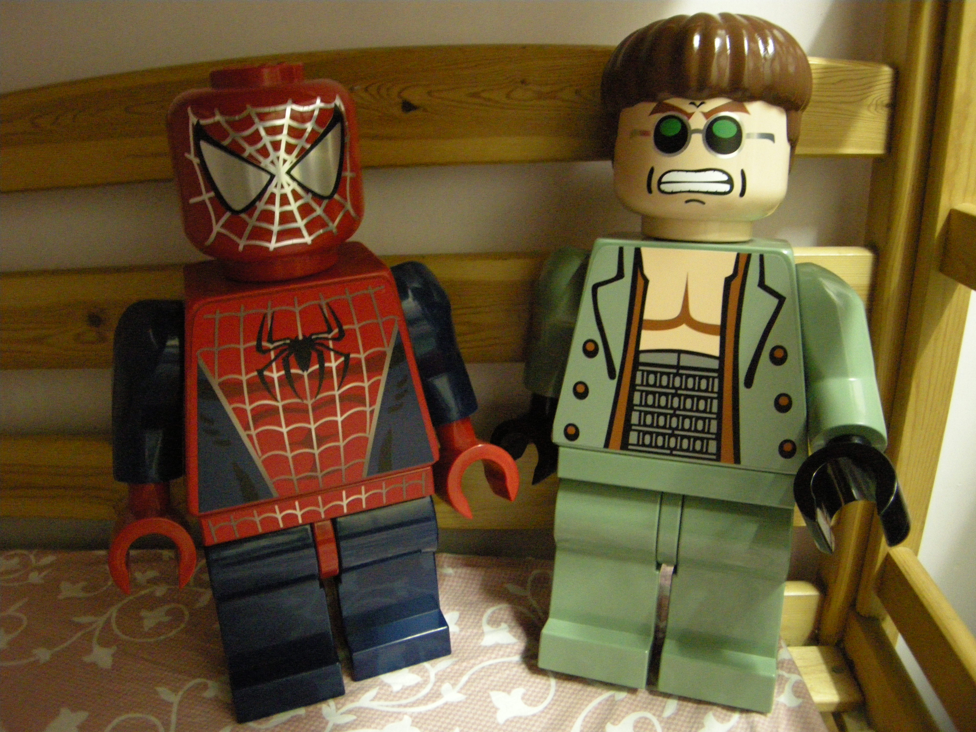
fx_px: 1128
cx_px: 488
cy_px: 366
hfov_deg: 46.8
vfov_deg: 36.0
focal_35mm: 40
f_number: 2.9
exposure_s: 1/8
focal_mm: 8.5
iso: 800
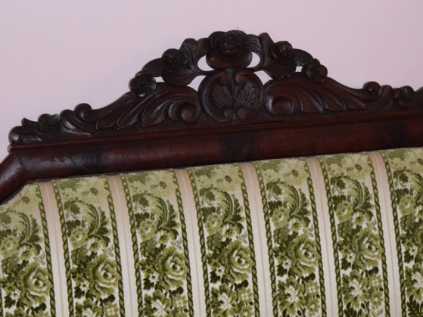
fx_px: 1733
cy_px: 201
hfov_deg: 13.9
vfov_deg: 10.4
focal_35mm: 142
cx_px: 214
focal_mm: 55
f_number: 5.6
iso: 3200
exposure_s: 1/60
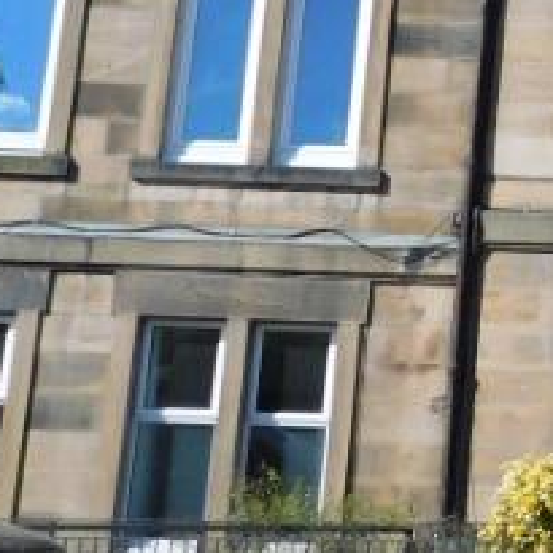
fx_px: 1916
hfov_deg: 14.5
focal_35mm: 106
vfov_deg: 15.9
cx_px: 995
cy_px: -67
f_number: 6
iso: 125
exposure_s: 1/400
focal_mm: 4.1
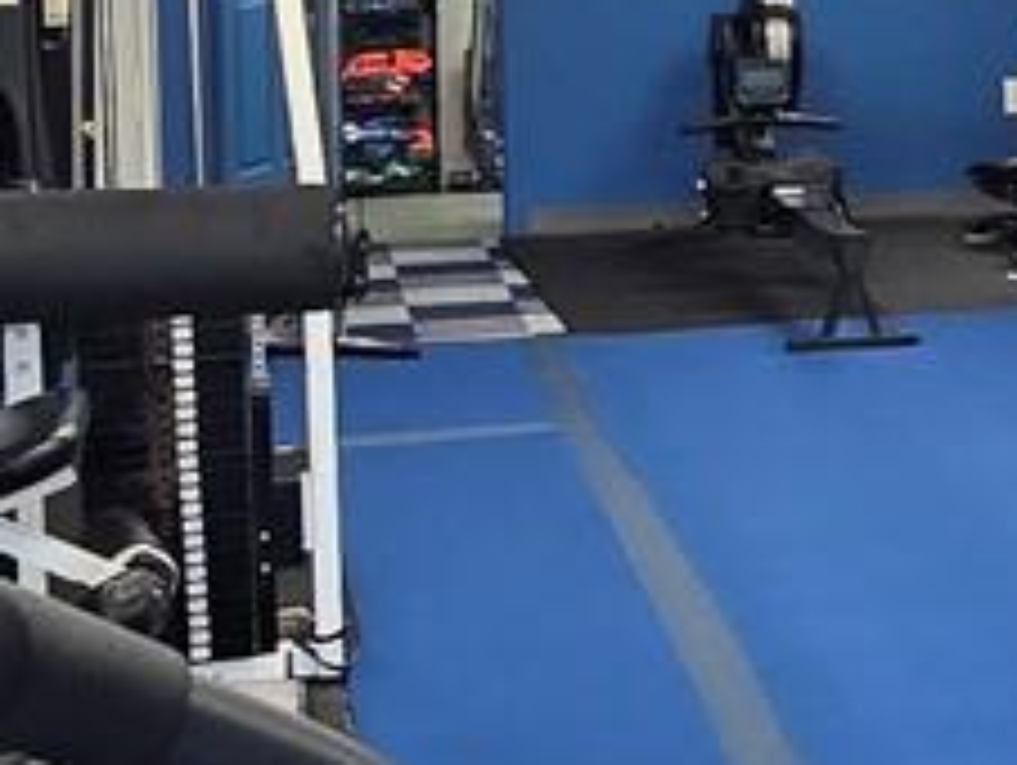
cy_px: -22
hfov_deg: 19.1
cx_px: 1440
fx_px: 2706
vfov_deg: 15.8
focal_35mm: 92
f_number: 2.2
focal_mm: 2.2
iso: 125
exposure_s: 1/60
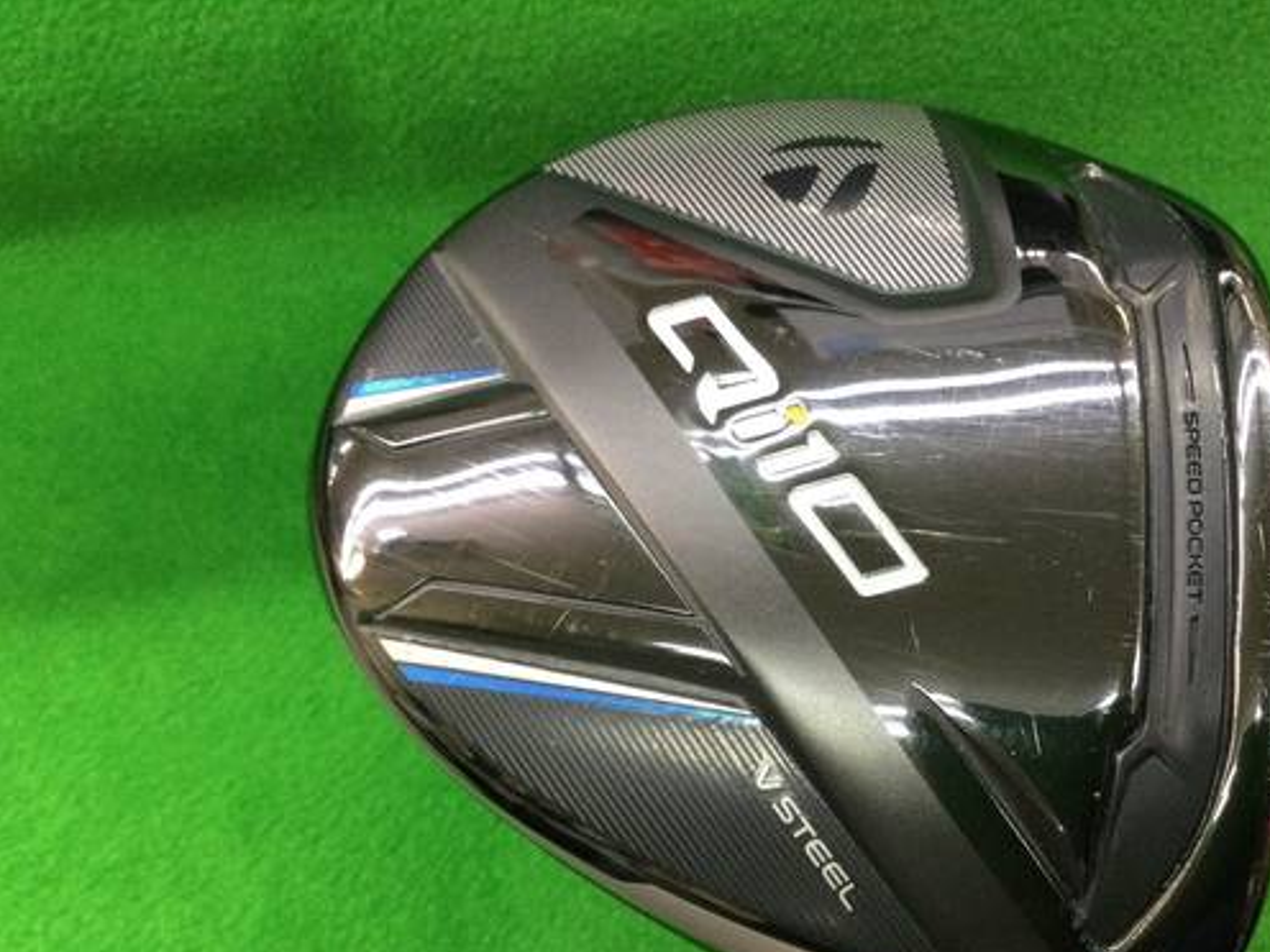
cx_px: 776
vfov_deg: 35.7
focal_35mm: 40
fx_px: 1468
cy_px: 612
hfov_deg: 46.5
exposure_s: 1/30
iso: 125
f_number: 2.4
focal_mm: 3.3
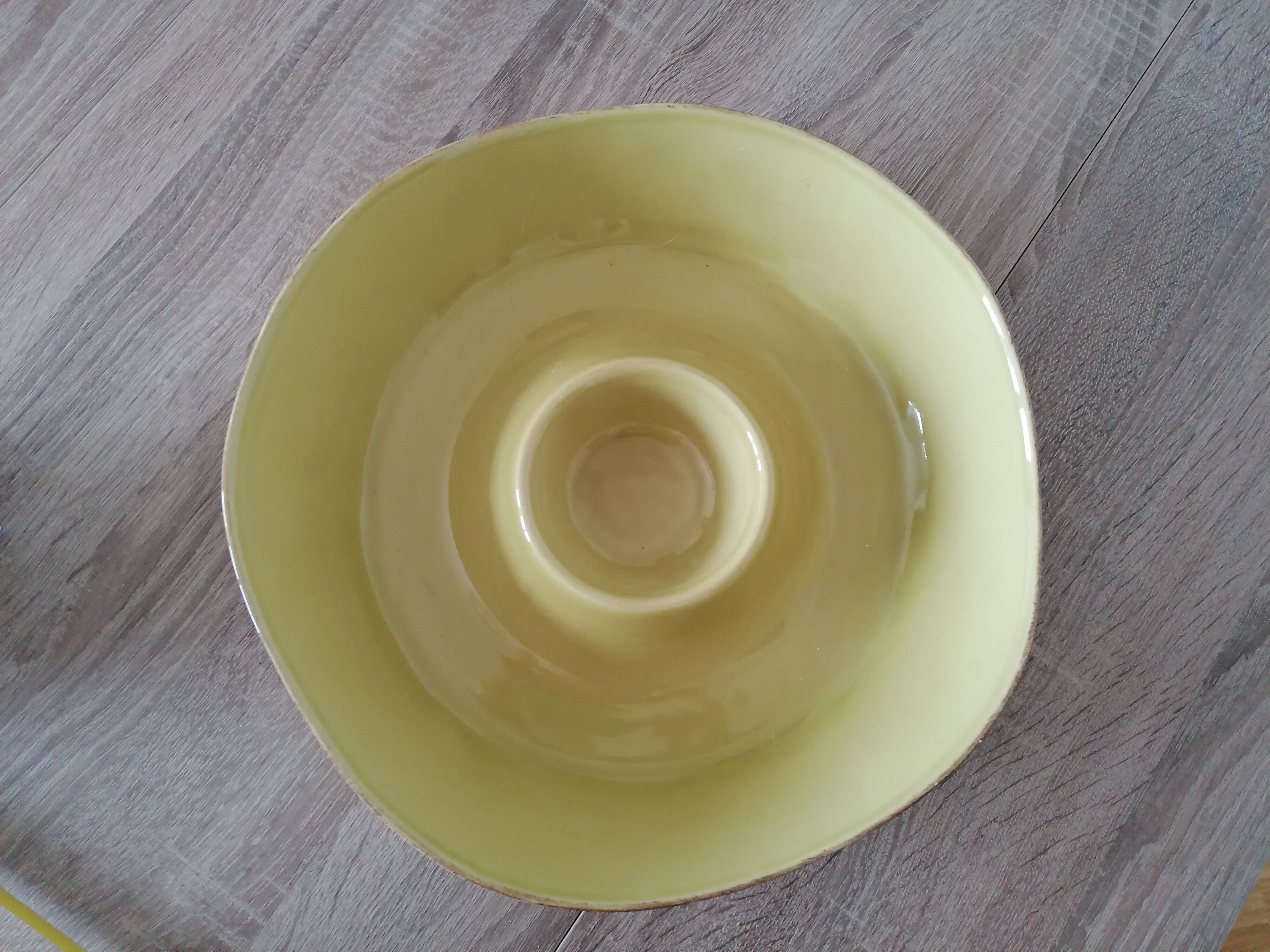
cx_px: 635
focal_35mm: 27
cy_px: 476
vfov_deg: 51.4
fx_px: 991
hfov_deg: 65.3
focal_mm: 4.75
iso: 400
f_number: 1.8
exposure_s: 1/25
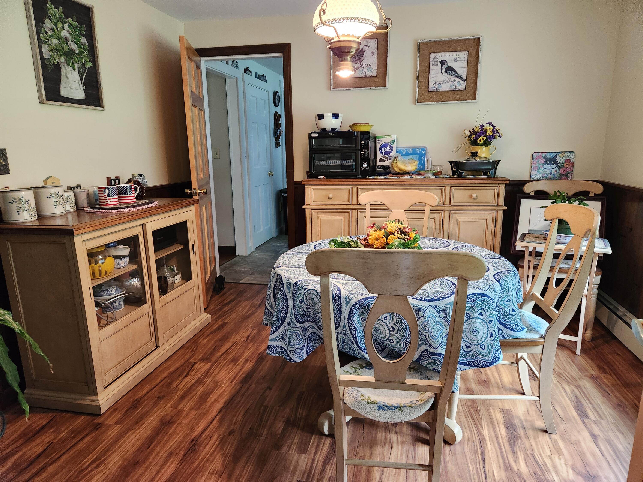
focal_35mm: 23
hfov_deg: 73.9
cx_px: 322
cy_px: 241
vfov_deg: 58.9
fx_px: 427
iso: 640
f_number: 1.8
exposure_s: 1/120
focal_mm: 5.4
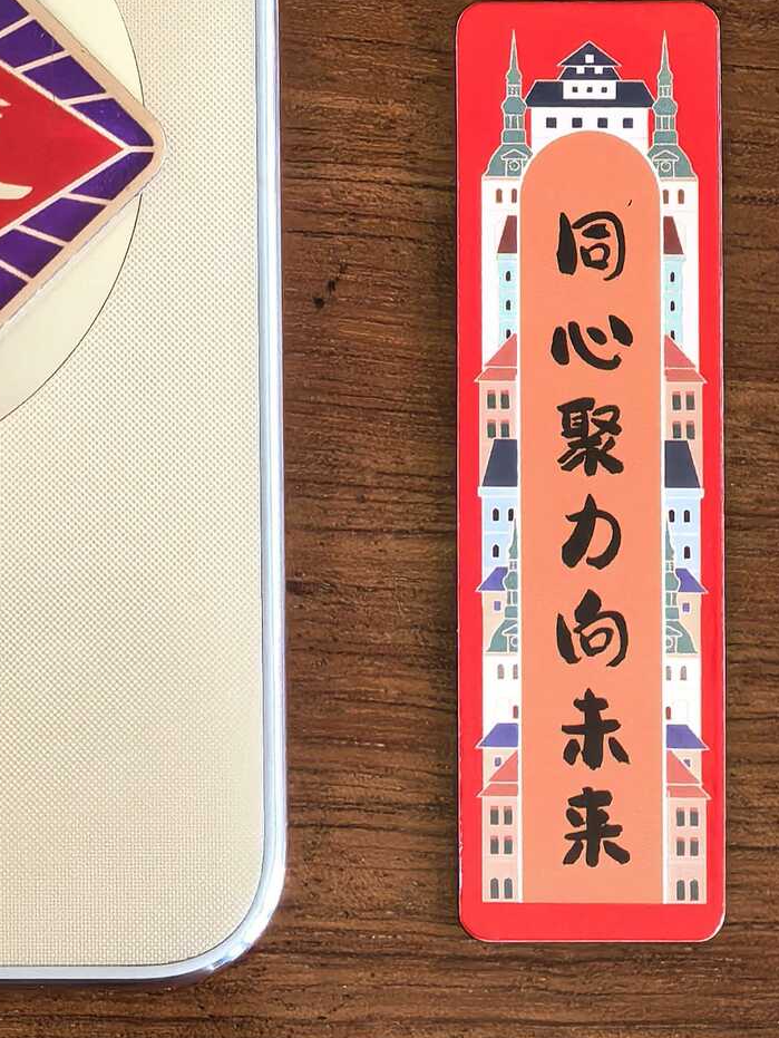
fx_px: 8156
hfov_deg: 5.4
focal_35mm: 272
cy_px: -17
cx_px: -276
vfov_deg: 7.2
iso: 320
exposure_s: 1/50
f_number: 2.1
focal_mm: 15
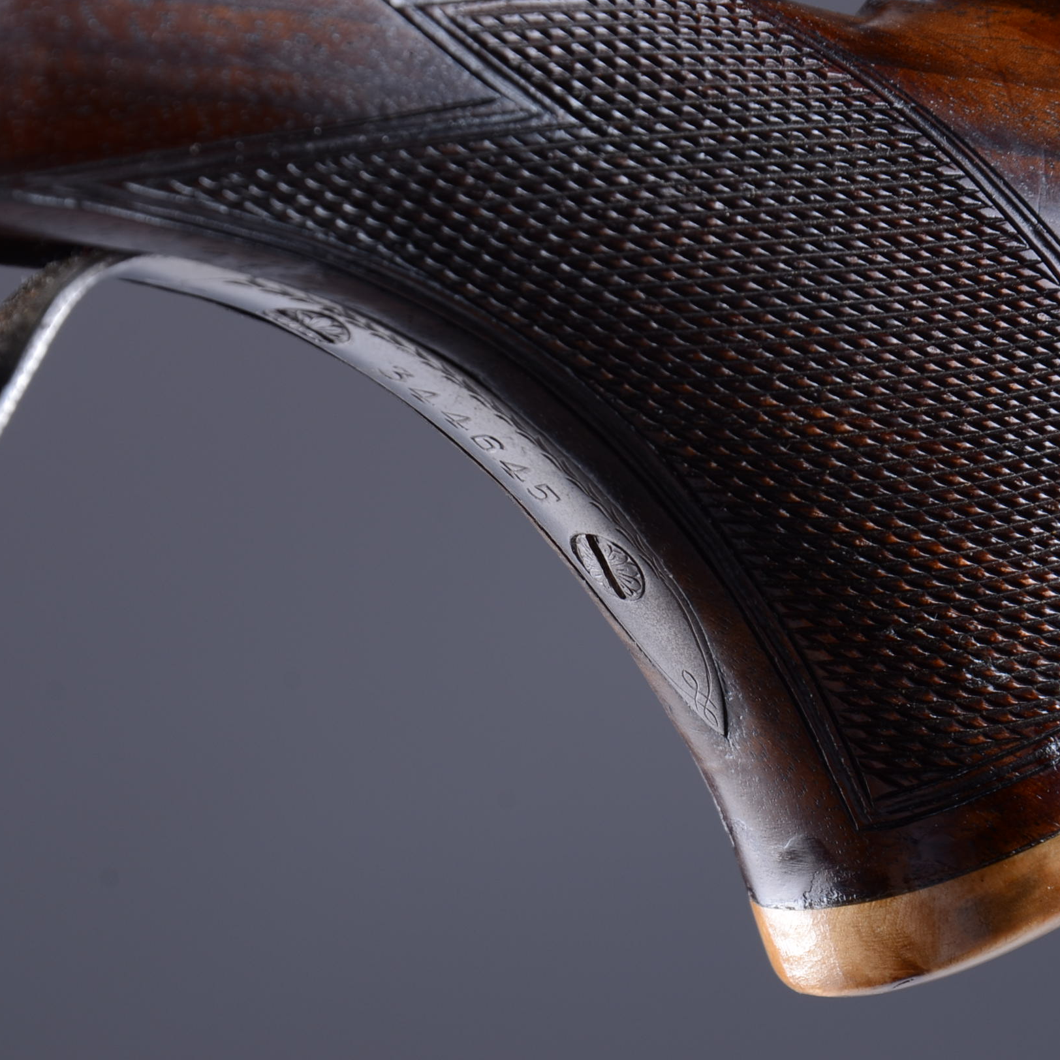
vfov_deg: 8.6
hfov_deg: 8.6
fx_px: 7020
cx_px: 557
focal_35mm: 203
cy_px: 528
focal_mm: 105
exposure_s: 1/160
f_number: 10
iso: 125
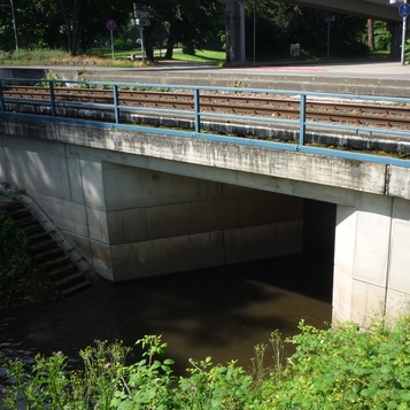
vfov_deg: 43.9
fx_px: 509
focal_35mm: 38
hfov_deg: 43.5
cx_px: 258
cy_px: 204
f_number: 4
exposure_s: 1/400
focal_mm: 5.2
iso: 100
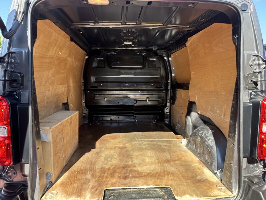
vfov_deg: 56.8
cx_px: 133
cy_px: 100
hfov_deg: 71.6
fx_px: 184
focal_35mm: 24
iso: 80
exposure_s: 1/555
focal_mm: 6.86
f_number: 1.78
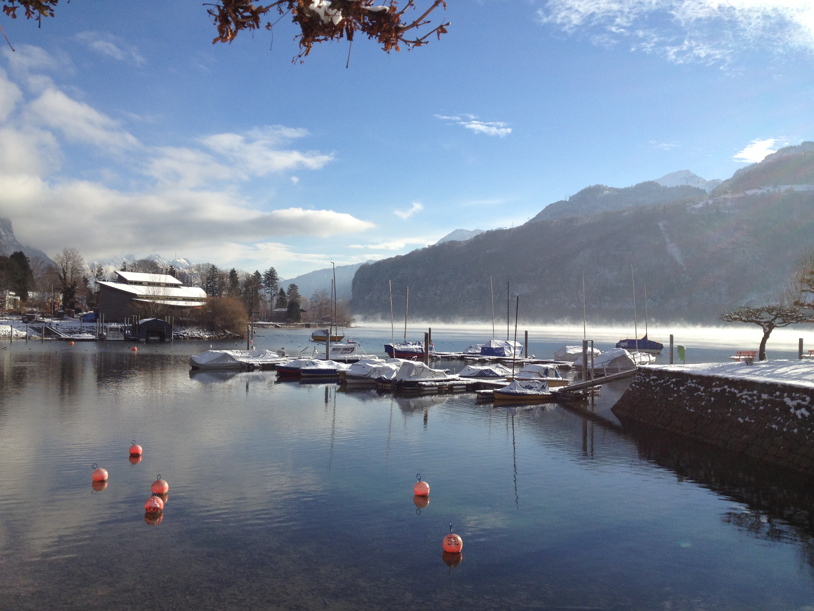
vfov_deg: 40.7
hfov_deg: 52.6
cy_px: 306
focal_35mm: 35
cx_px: 407
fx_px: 823
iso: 50
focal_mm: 4.28
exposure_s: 1/2762
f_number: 2.4
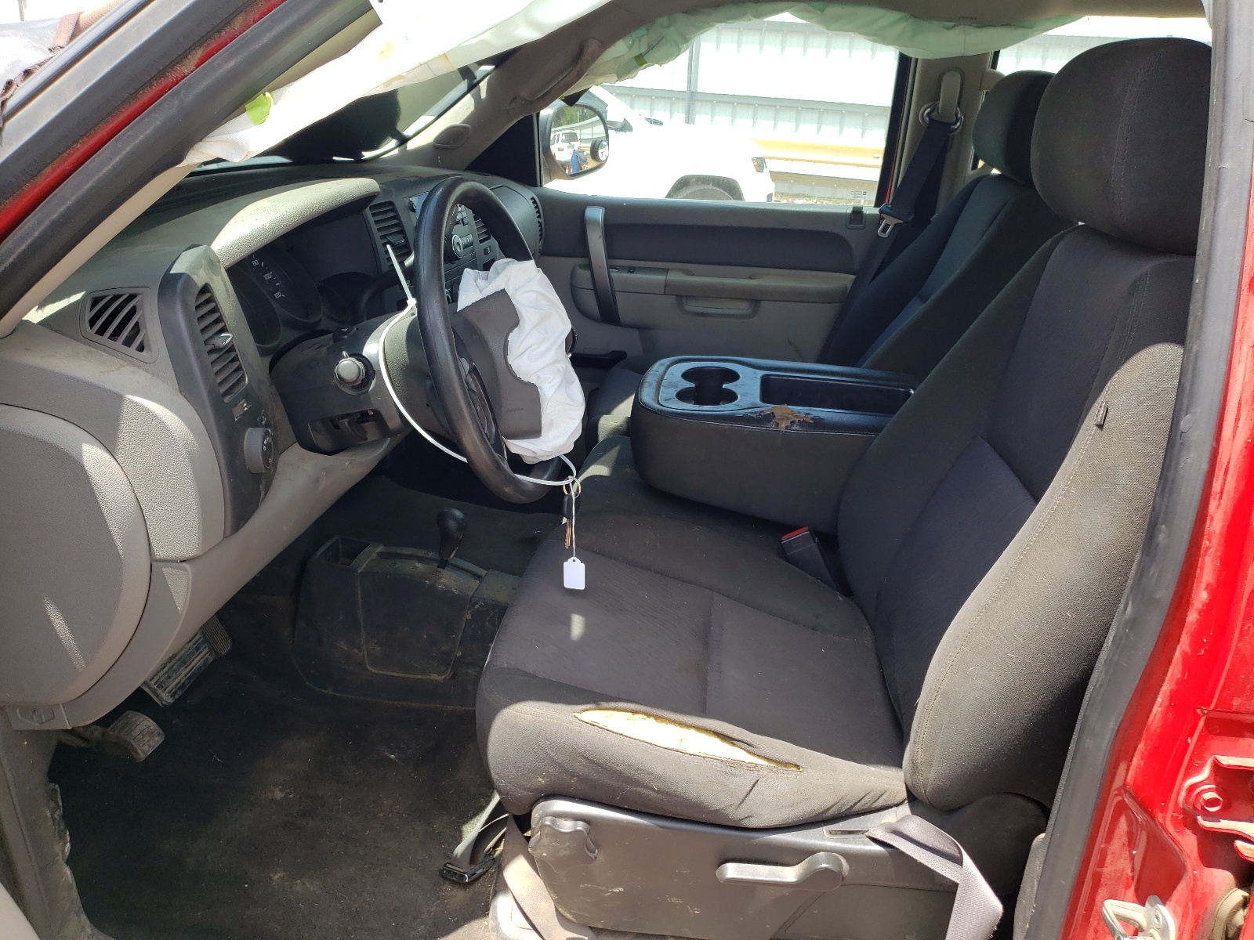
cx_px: 627
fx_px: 942
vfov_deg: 53.1
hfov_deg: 67.3
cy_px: 470
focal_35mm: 26
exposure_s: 1/625
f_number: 1.5
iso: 50
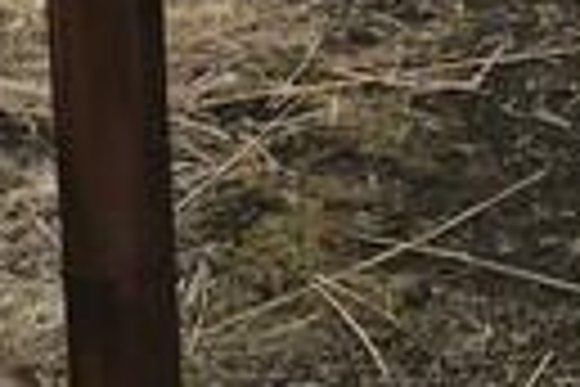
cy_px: -349
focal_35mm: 113
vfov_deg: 11.2
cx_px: 692
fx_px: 1820
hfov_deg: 17.3
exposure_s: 1/665
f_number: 1.8
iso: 20
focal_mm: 3.99
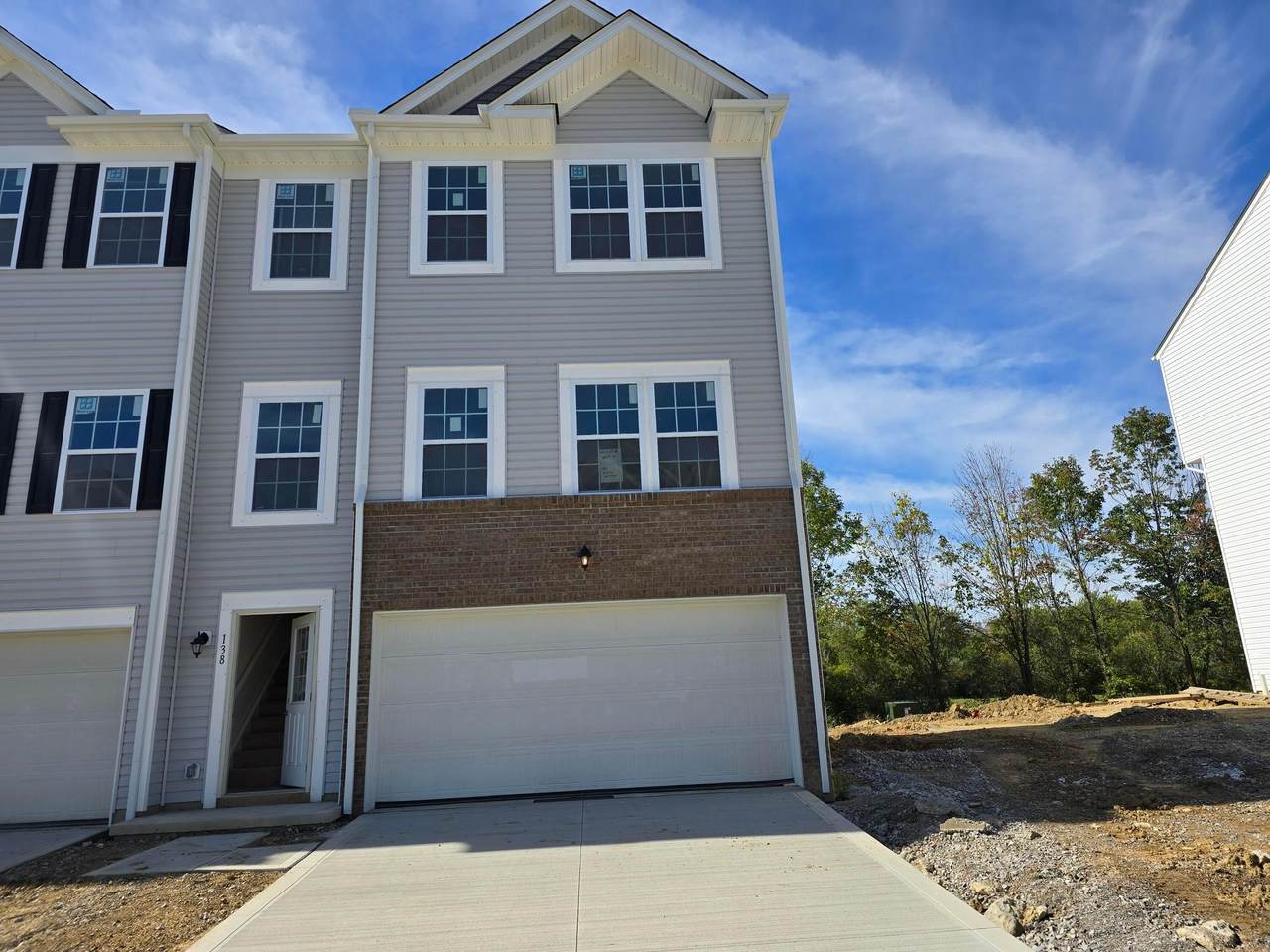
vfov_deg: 58.9
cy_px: 476
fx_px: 844
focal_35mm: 23
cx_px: 635
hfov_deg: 73.9
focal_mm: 6.3
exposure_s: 1/823
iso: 12
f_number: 1.7
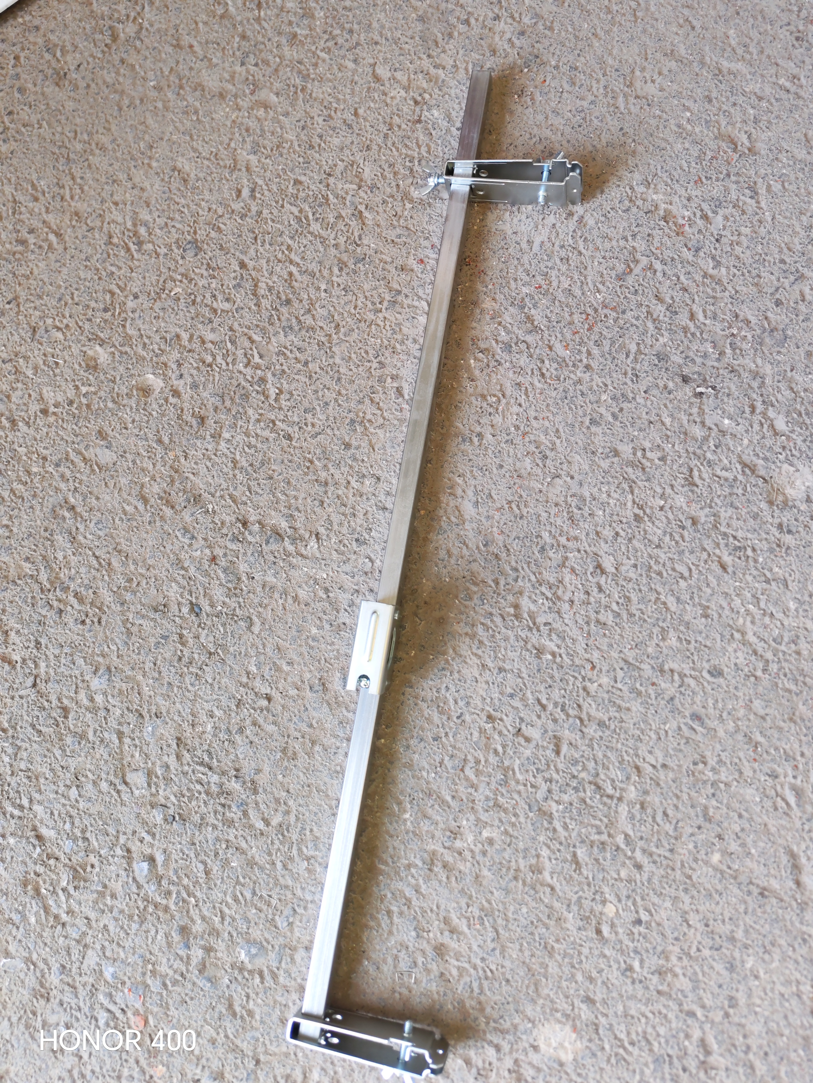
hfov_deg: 51.4
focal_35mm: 27
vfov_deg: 65.3
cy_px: 542
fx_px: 846
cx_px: 406
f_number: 1.9
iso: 400
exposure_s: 1/100
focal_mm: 6.12
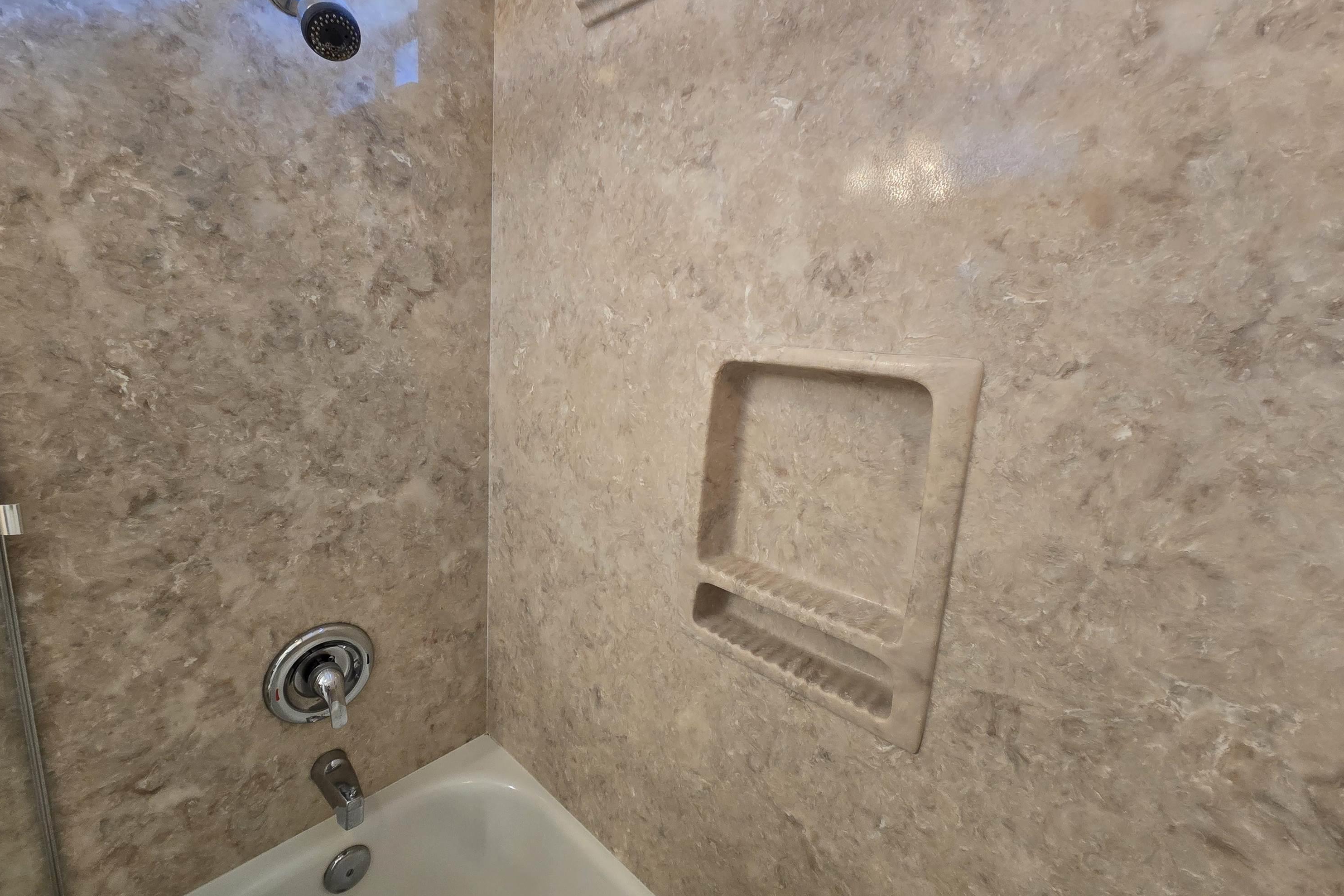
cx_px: 650
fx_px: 523
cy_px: 434
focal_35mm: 14
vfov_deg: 81.2
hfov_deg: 104.2
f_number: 2.2
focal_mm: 2.2
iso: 160
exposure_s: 1/60
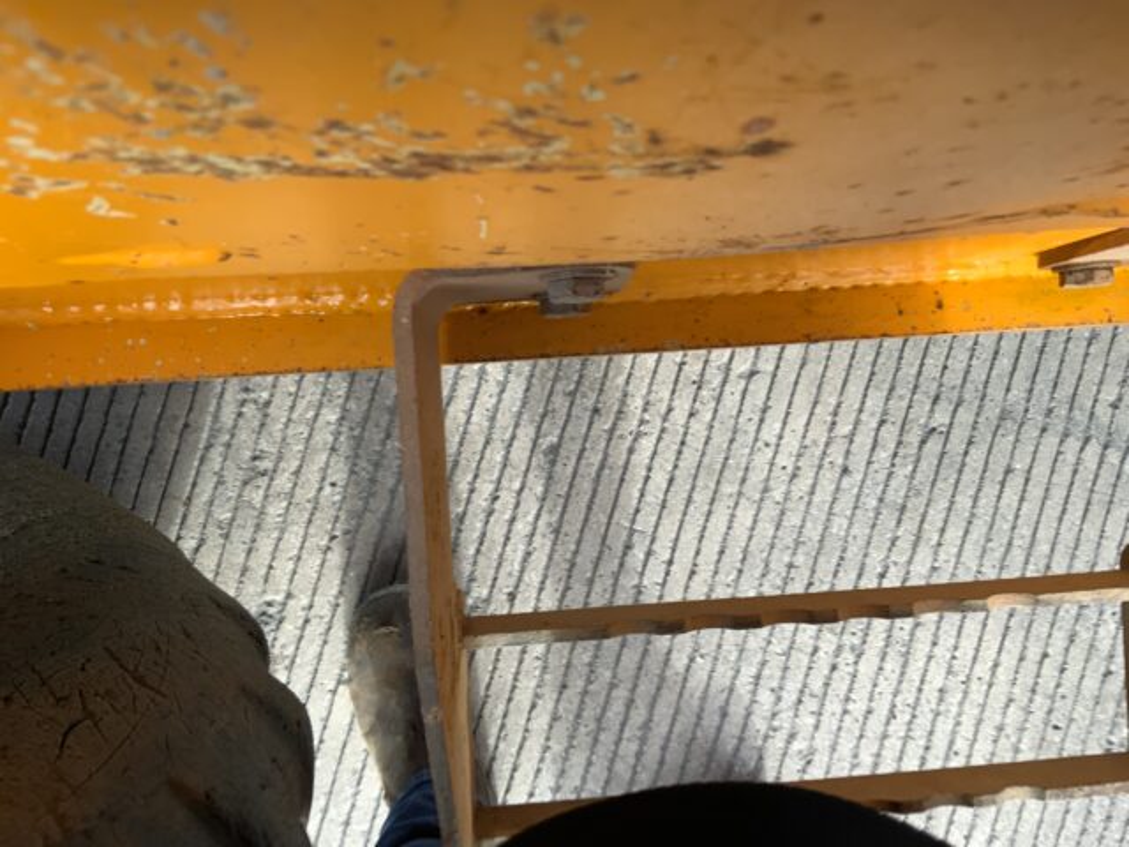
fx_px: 946
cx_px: 564
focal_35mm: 29
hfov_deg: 61.7
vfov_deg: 48.2
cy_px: 424
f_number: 1.8
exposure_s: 1/165
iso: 16
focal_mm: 3
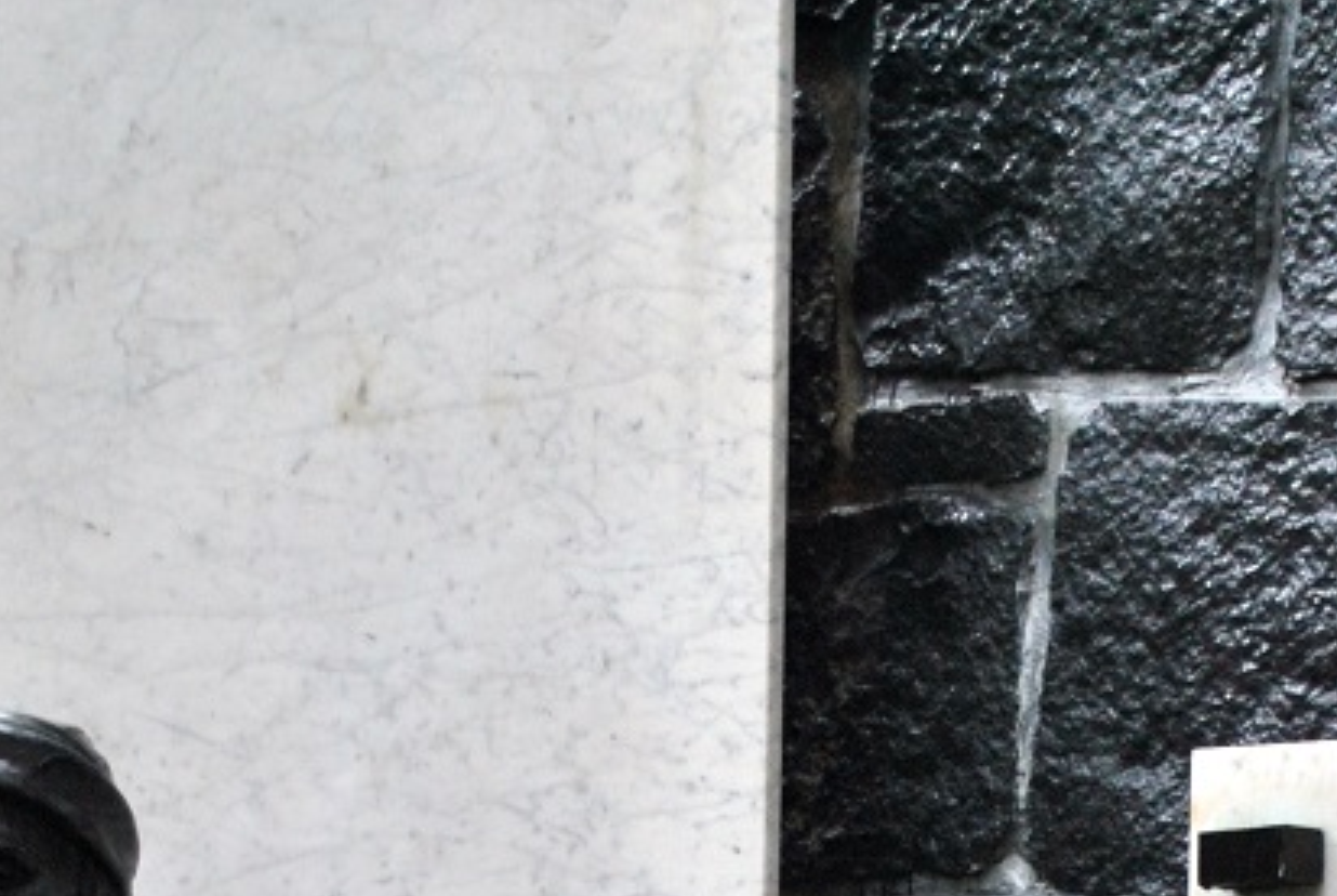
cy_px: 1334
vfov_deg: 9.0
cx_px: 974
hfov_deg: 13.7
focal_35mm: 149
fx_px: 5542
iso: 400
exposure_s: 1/30
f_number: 4.8
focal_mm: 32
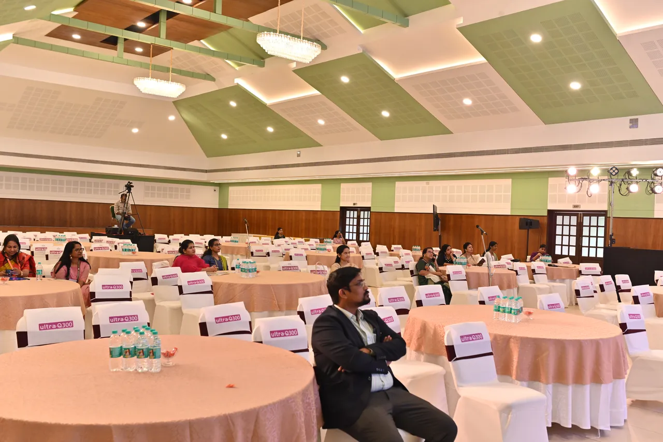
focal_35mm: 35
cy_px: 221
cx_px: 332
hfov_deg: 54.4
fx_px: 644
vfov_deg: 37.8
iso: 800
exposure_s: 1/80
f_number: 4.5
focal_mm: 35
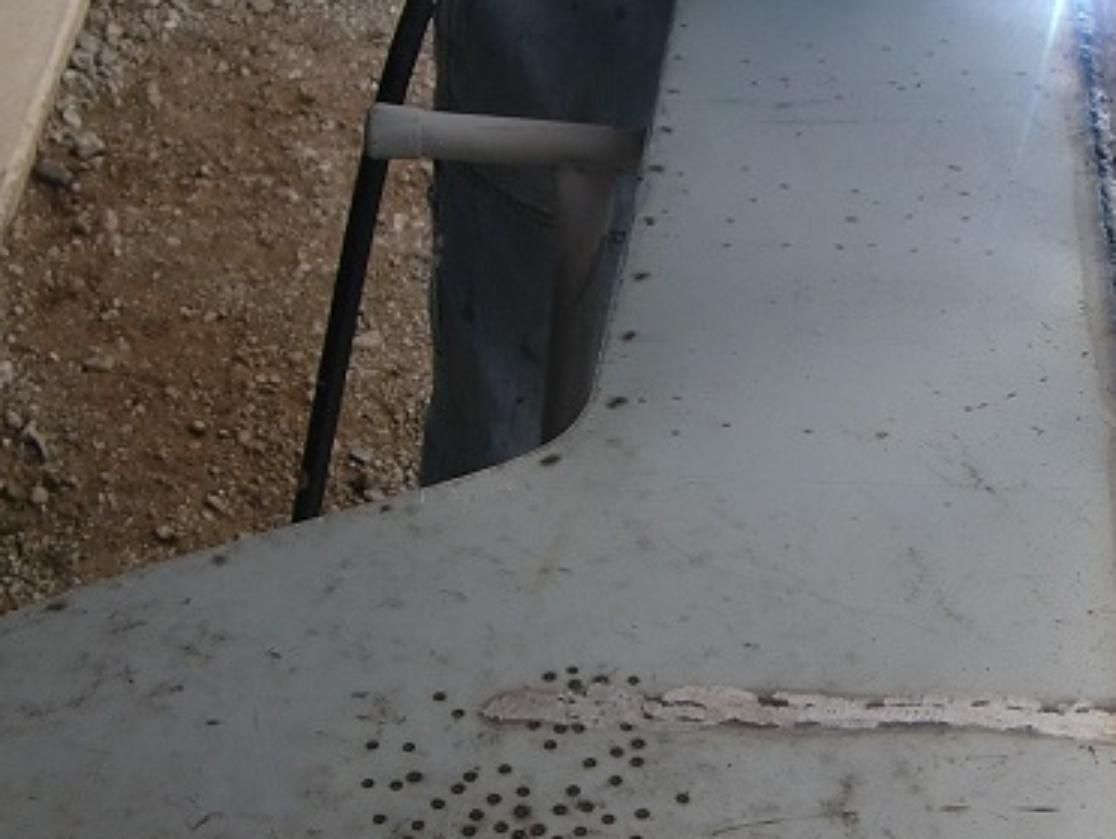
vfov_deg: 16.2
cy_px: 523
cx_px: 954
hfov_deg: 21.2
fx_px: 2937
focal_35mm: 91
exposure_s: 1/250
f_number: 2.7
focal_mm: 5.8
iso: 64
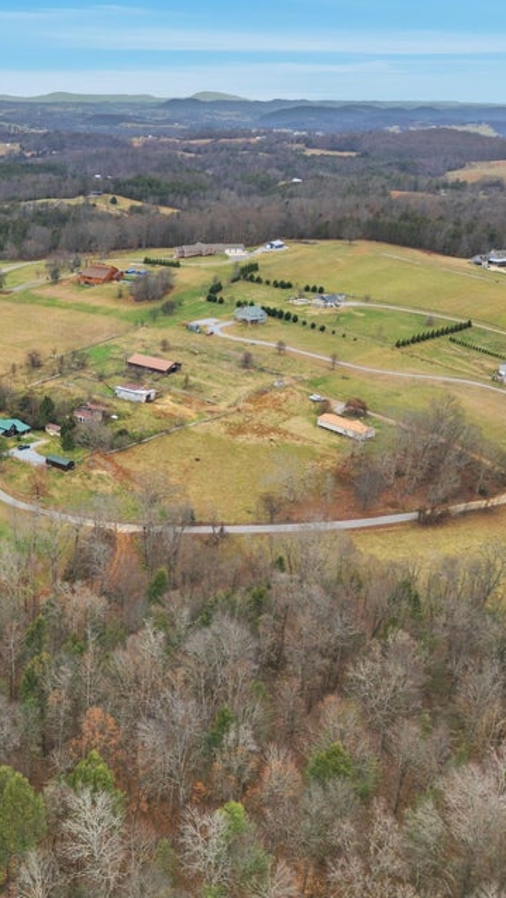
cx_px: 19
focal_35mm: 35
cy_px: 448
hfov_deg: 31.6
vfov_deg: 56.6
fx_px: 834
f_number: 1.7
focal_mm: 6.7
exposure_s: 1/2500
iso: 150
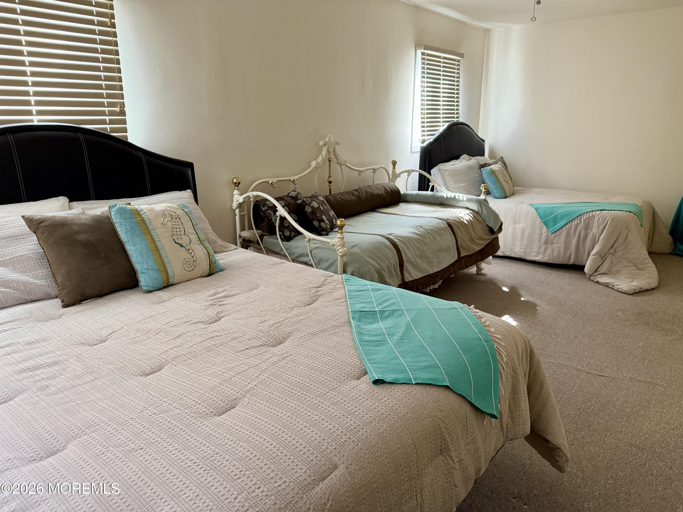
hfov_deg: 71.6
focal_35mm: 24
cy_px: 256
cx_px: 342
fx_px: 474
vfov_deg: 56.8
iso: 320
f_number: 1.78
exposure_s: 1/60
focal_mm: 6.76
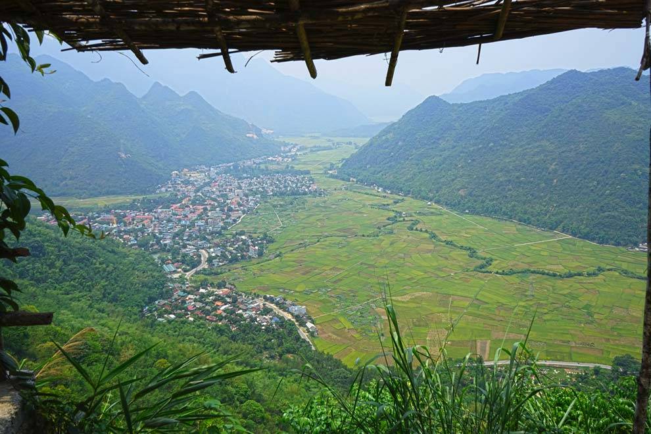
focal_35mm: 28
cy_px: 217
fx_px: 506
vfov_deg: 46.4
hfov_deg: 65.5
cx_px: 326
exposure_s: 1/100
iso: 100
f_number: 10
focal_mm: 28
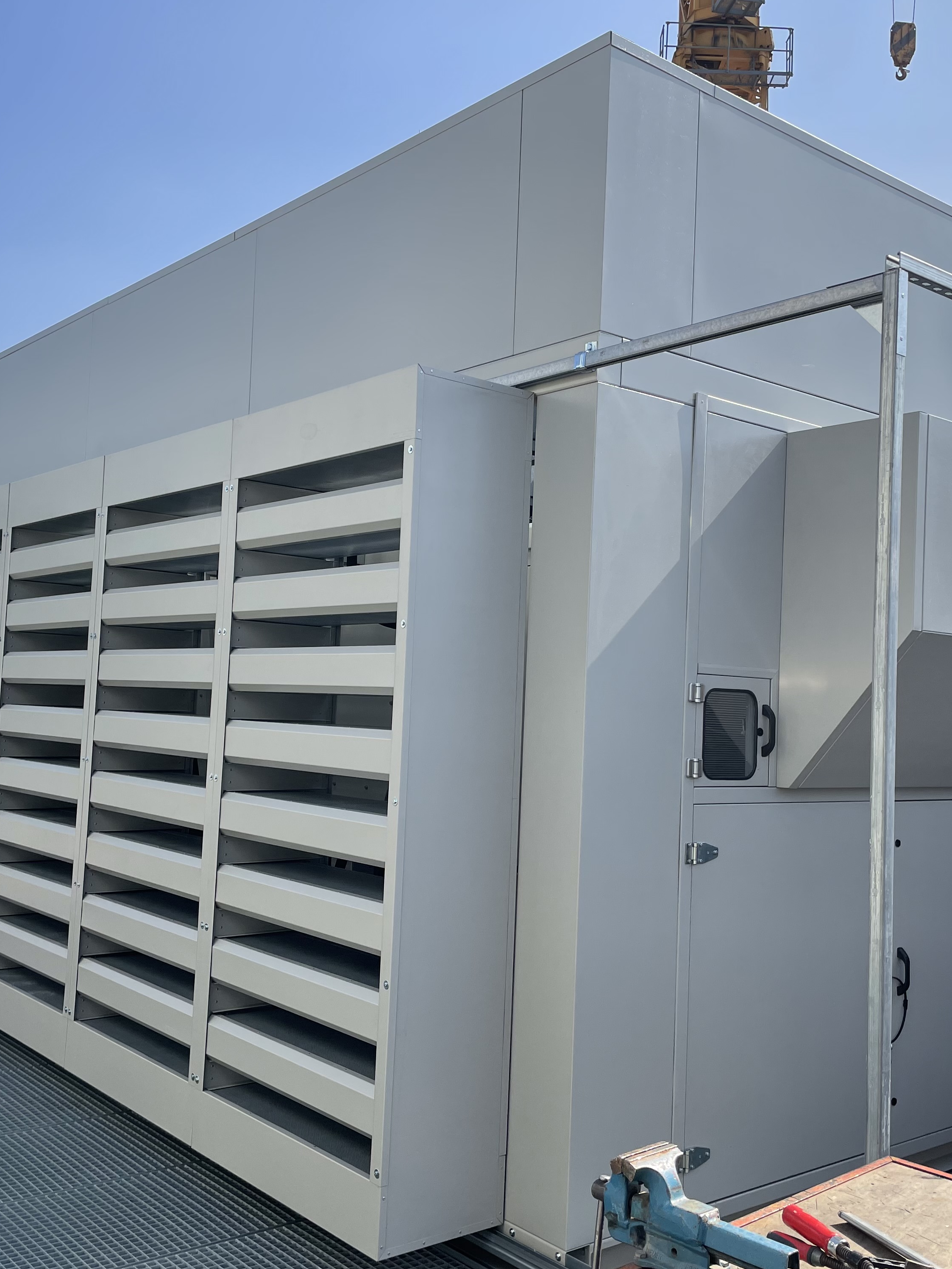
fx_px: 1284
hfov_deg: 40.7
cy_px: 630
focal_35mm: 35
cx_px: 503
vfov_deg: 52.6
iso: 32
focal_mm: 4.2
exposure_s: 1/2747
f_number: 1.6
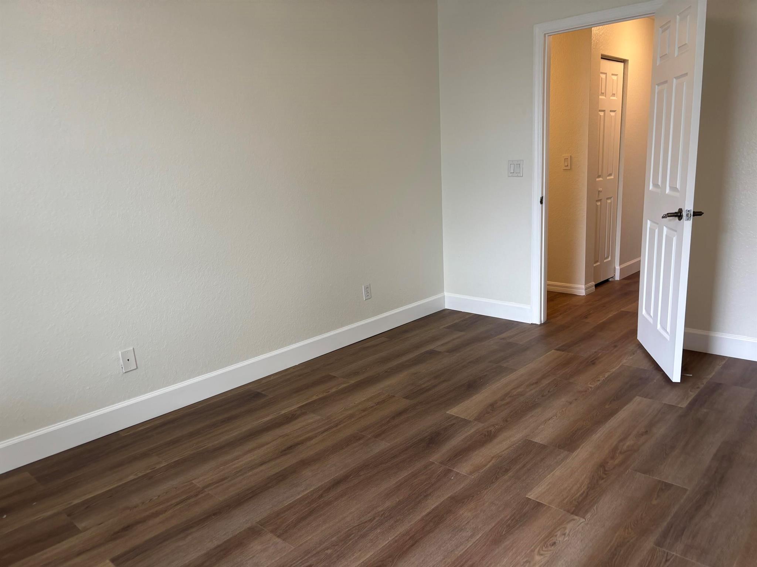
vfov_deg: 53.1
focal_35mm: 26
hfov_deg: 67.3
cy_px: 284
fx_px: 569
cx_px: 378
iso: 100
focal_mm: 5.96
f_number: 1.6
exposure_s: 1/121
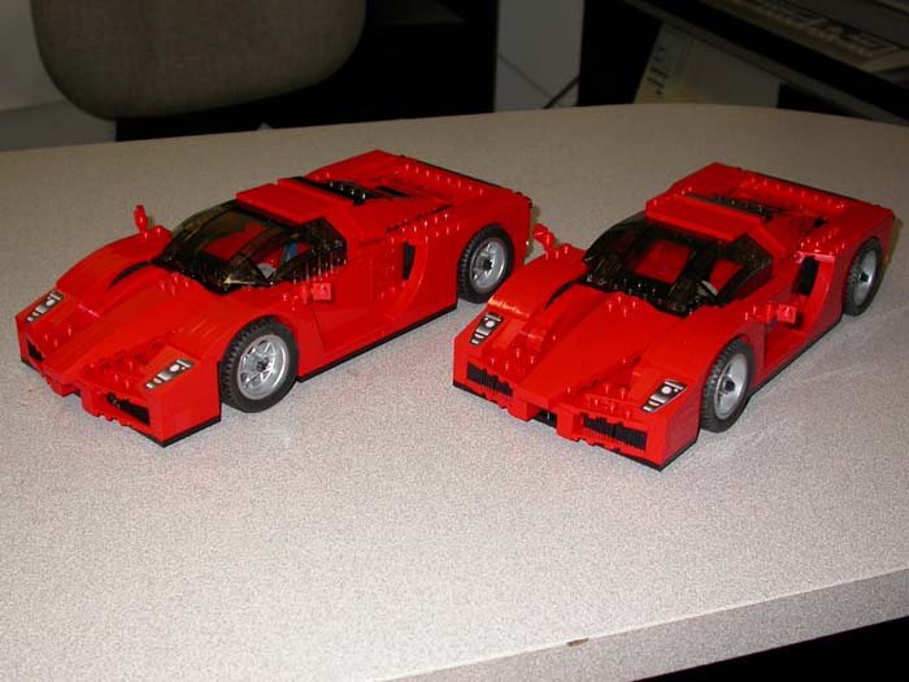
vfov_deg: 32.2
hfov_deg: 42.1
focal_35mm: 45
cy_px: 341
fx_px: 1182
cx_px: 454
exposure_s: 1/60
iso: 100
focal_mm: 9.5
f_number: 2.8
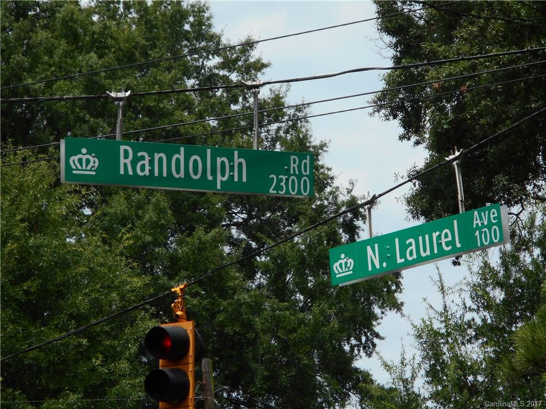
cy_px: 204
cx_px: 273
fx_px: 3155
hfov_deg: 9.9
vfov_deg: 7.4
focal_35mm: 200
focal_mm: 36
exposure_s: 1/320
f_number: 6.6
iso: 80
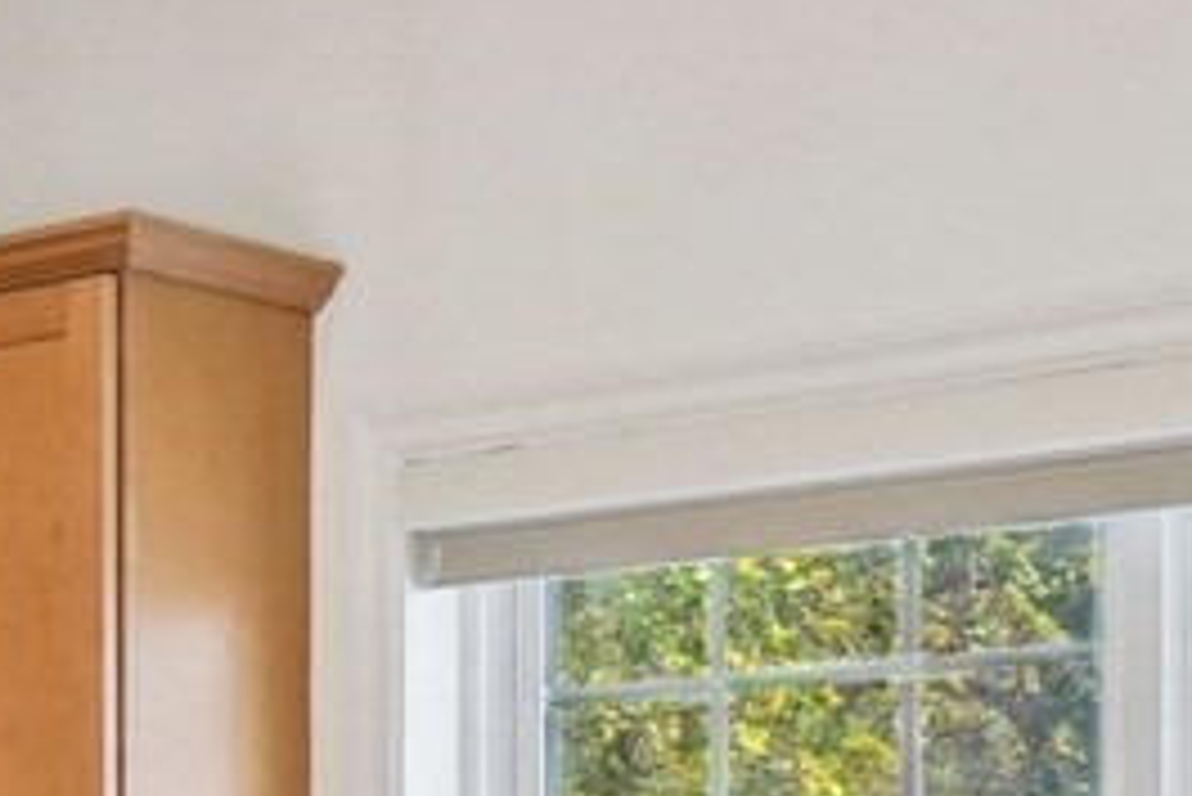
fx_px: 3843
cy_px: 1216
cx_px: 153
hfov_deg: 17.4
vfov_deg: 11.3
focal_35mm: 116
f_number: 5.6
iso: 320
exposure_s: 1/17
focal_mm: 10
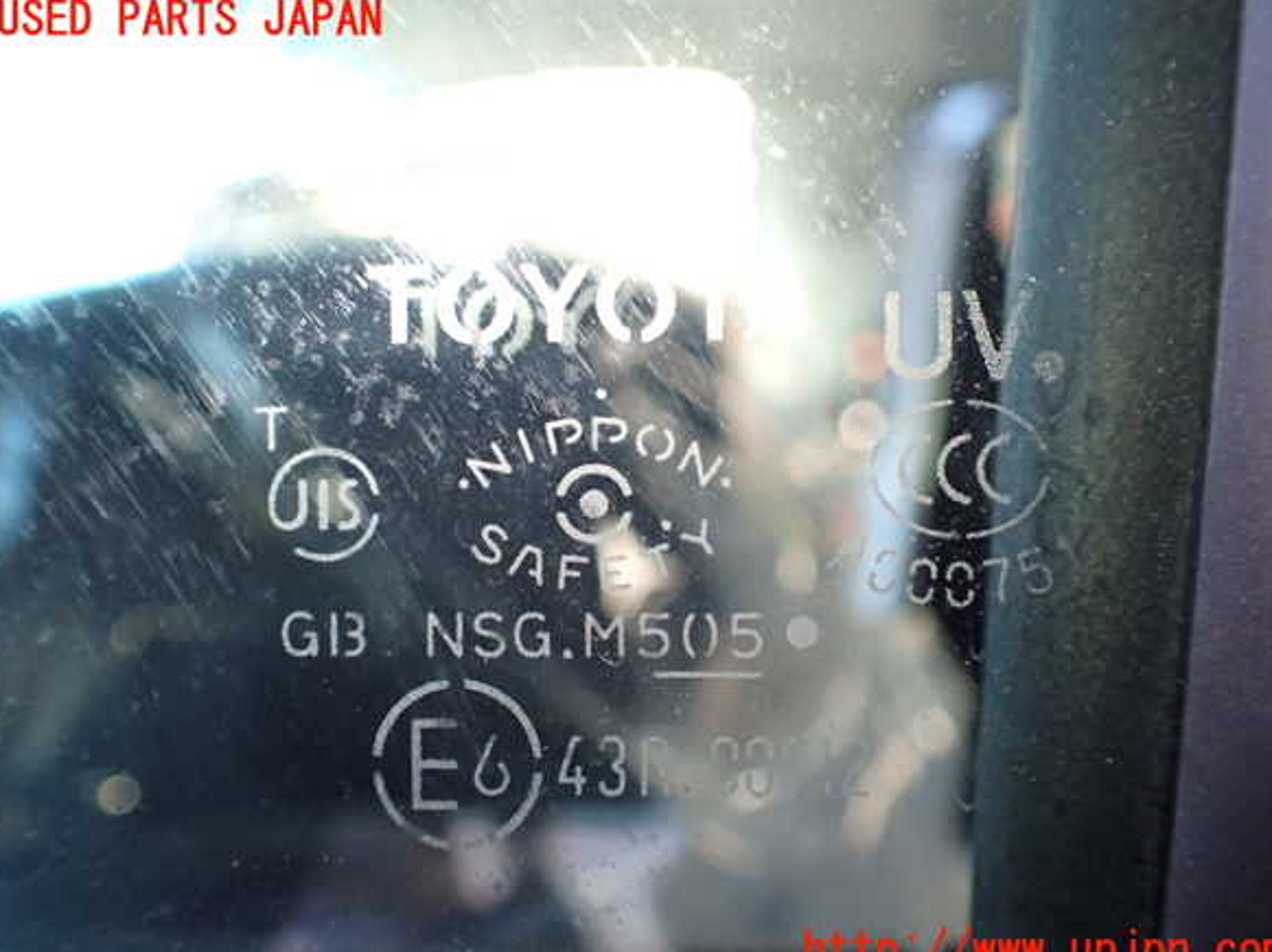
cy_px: 486
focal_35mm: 31
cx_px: 641
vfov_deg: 45.4
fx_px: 1138
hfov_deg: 58.4
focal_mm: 5.4
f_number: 2.3
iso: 400
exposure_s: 1/125
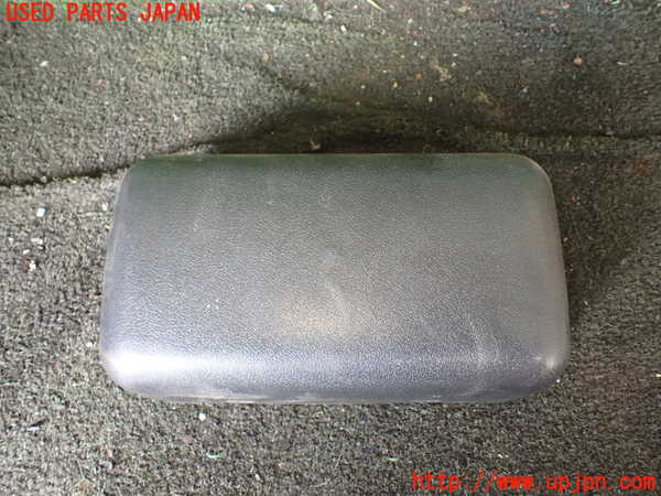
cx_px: 330
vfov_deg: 46.8
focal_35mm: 30
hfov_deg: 60.0
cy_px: 248
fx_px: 573
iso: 800
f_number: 2.3
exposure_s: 1/80
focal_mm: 5.4
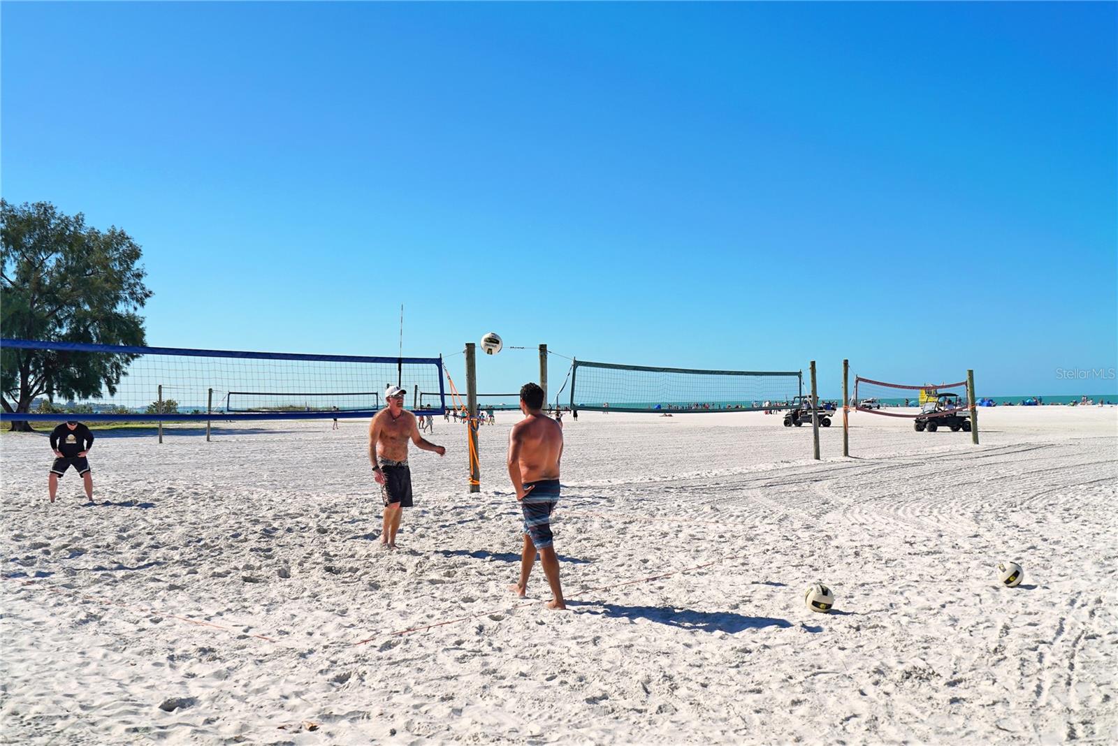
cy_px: 373
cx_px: 559
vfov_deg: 38.9
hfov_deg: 55.8
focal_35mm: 34
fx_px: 1056
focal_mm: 34
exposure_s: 1/500
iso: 100
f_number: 8
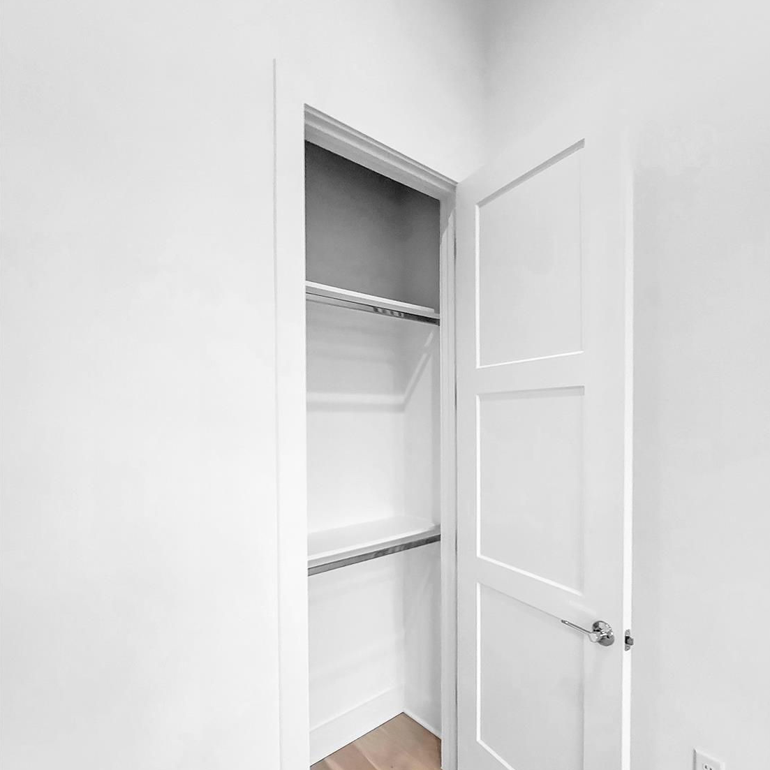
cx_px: 401
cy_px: 461
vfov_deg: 86.4
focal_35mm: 16
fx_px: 403
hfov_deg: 87.4
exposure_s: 1/60
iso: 160
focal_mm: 2.2
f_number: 2.2
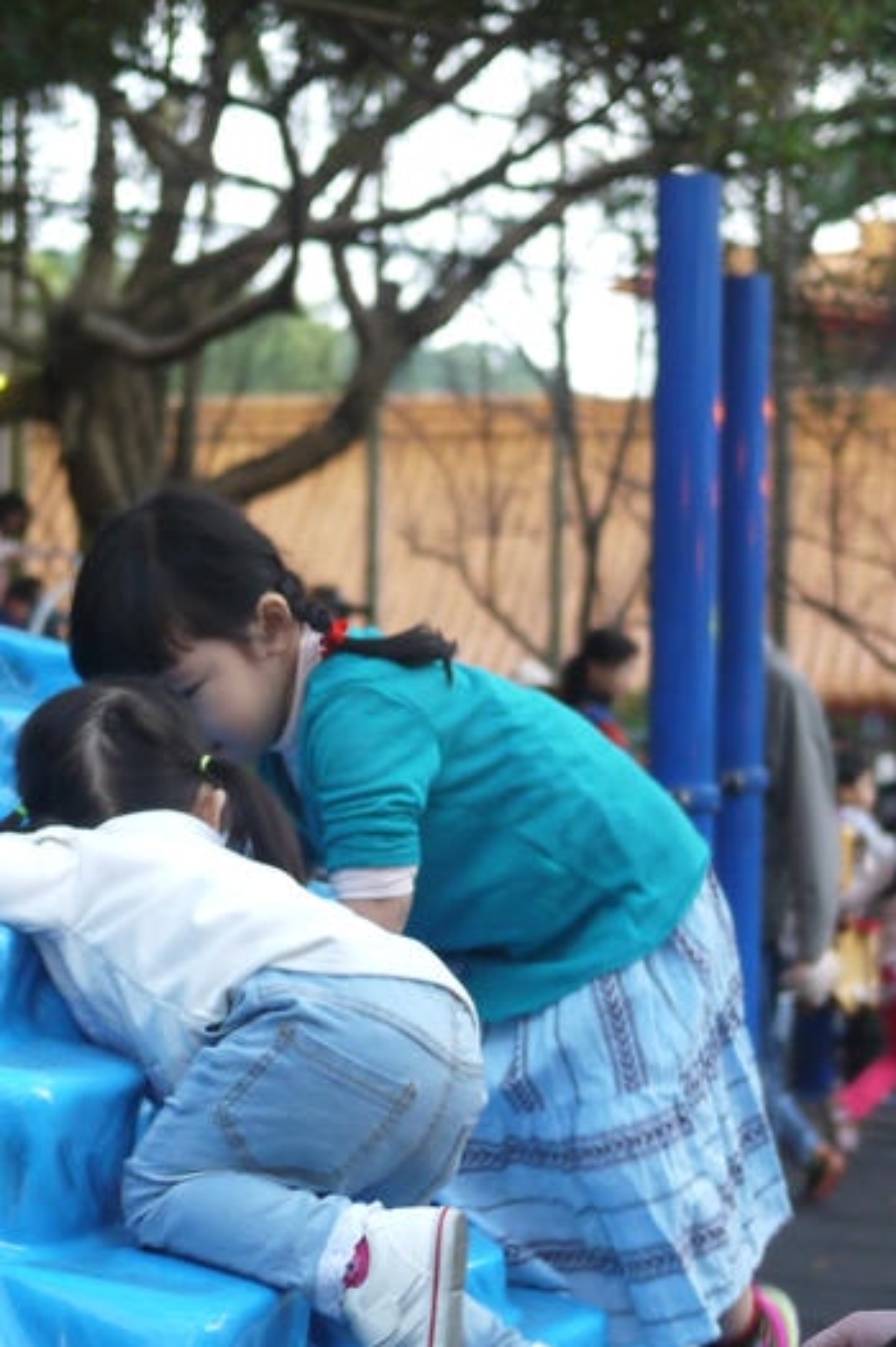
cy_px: 843
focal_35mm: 95
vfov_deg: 21.4
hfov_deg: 14.3
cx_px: 266
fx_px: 3551
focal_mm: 20
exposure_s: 1/60
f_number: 1.7
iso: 400
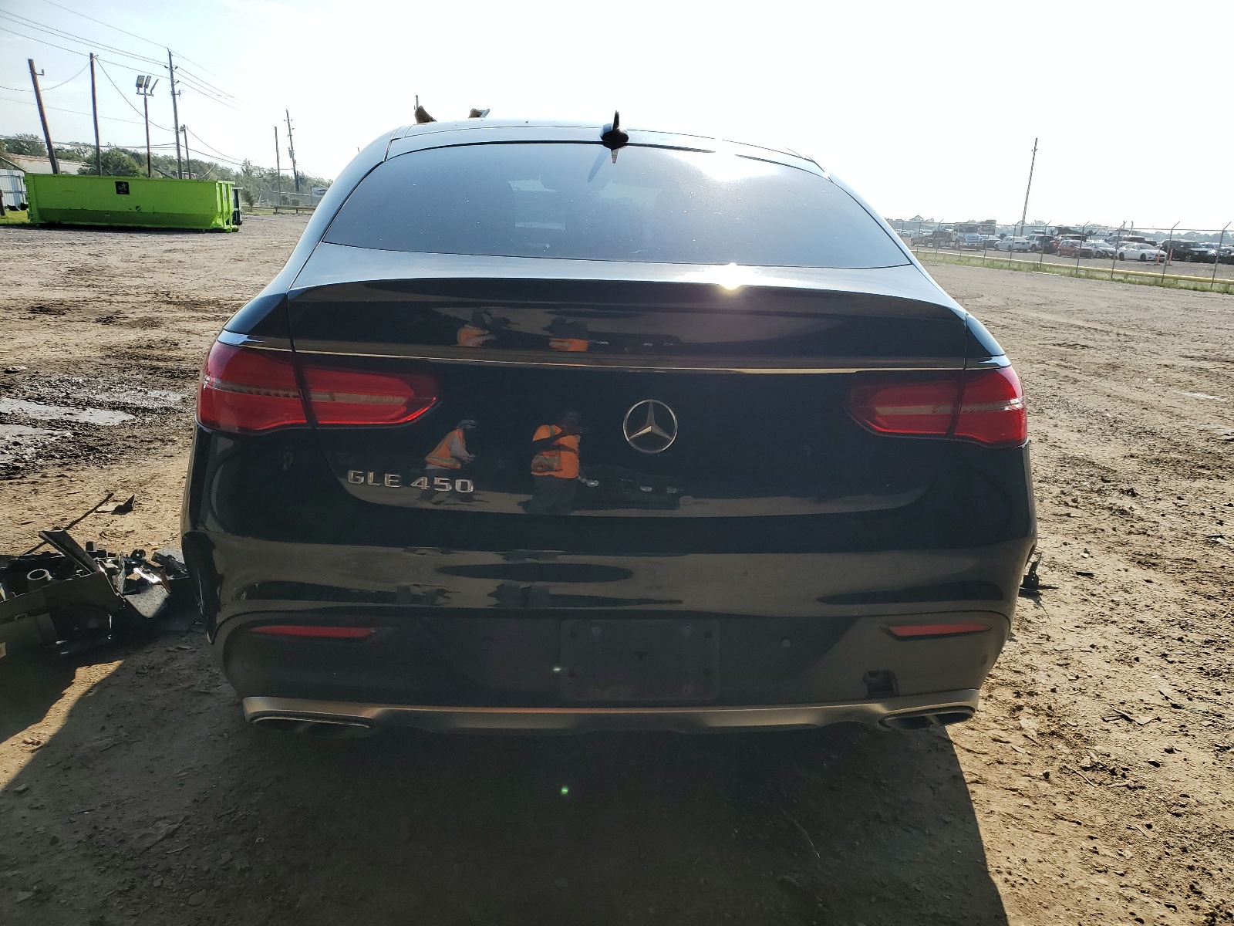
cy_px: 463
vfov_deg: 53.1
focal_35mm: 26
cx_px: 617
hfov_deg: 67.3
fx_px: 927
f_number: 1.5
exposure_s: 1/3333
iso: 50
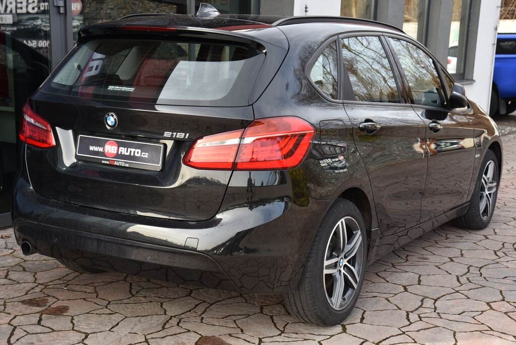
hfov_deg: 38.2
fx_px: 746
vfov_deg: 26.0
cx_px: 258
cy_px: 172
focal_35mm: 52
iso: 500
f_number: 7.1
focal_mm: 52
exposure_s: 1/200
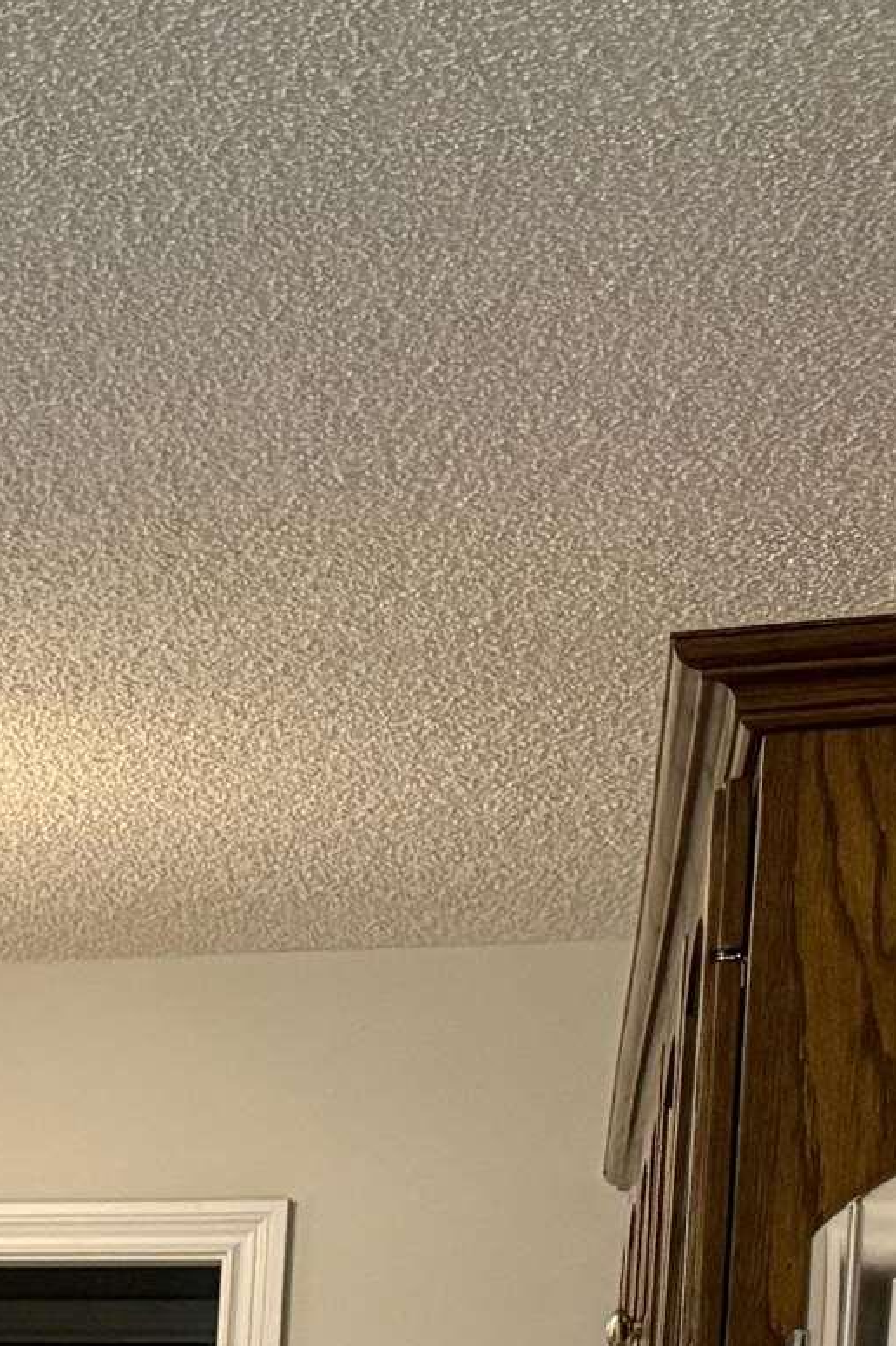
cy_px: 1714
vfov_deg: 19.2
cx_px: -1511
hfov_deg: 10.8
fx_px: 3699
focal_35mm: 99
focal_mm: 6.76
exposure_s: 1/60
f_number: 1.78
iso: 400
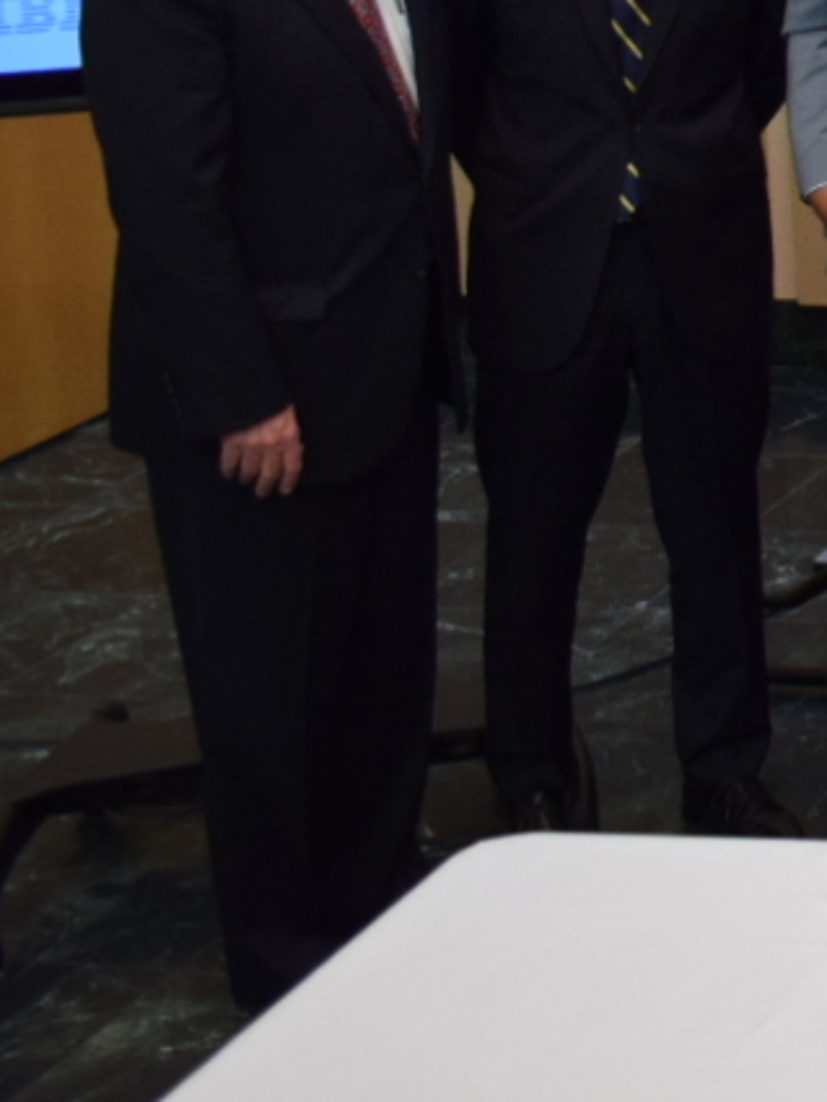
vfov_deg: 19.0
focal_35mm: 99
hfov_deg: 12.1
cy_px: -117
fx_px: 3152
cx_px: 1957
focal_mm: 18
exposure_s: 1/60
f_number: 4
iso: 800
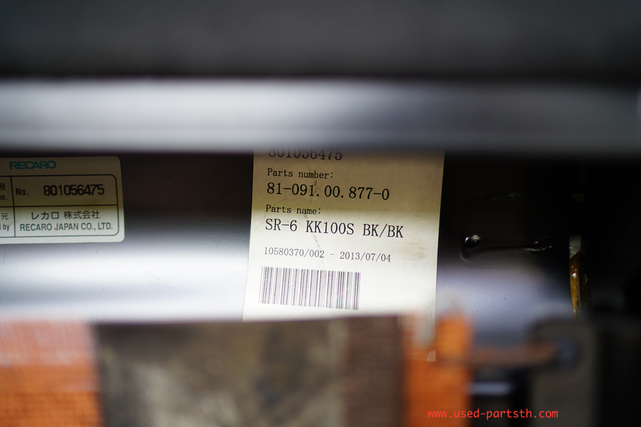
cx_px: 320
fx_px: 623
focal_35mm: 35
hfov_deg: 54.4
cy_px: 214
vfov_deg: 37.9
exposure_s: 1/60
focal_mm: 35
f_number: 1.4
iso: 160
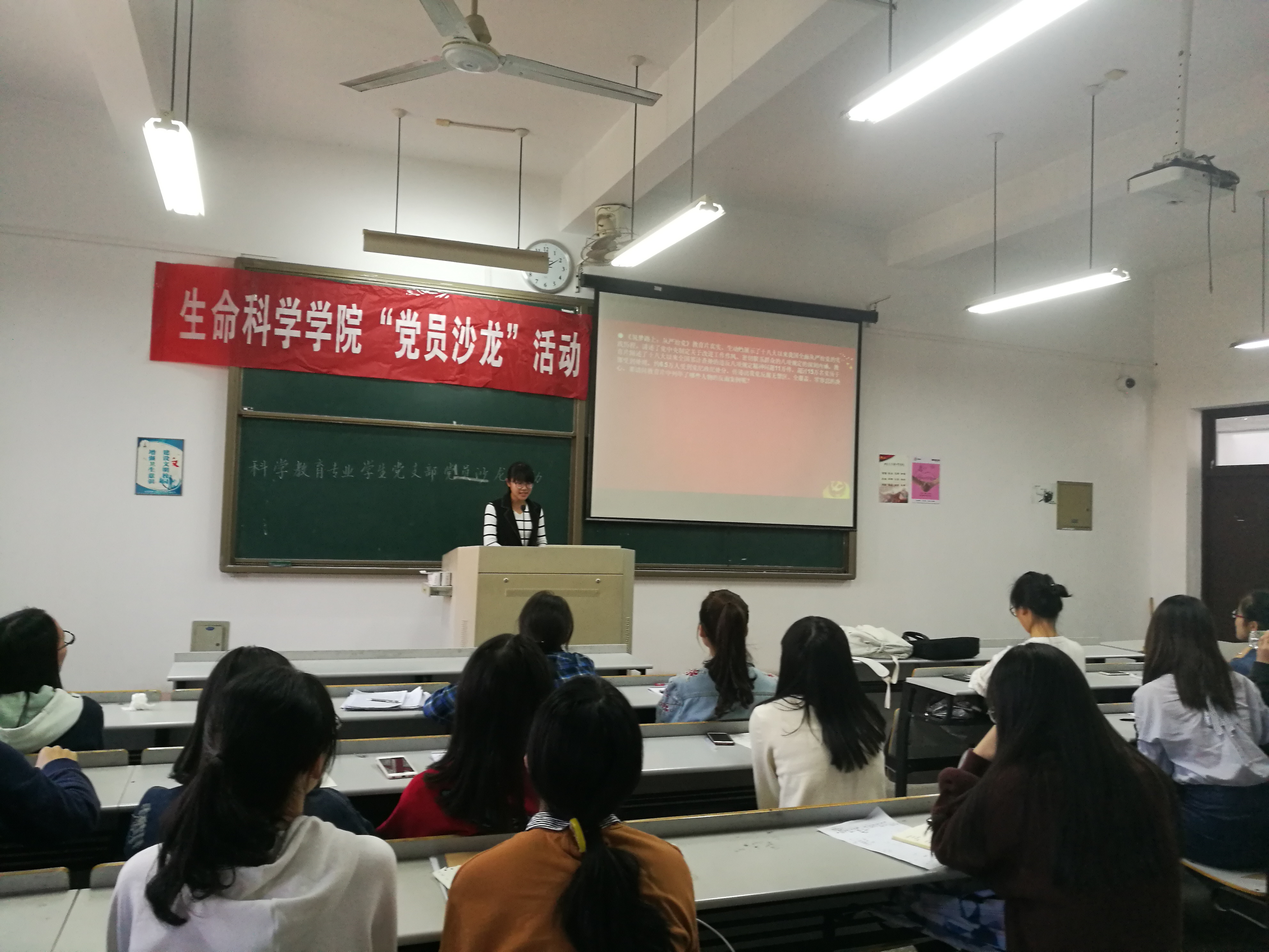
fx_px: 990
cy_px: 476
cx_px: 634
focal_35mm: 27
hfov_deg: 65.3
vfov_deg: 51.4
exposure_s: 1/33.3
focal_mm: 4.5
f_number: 2.2
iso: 200
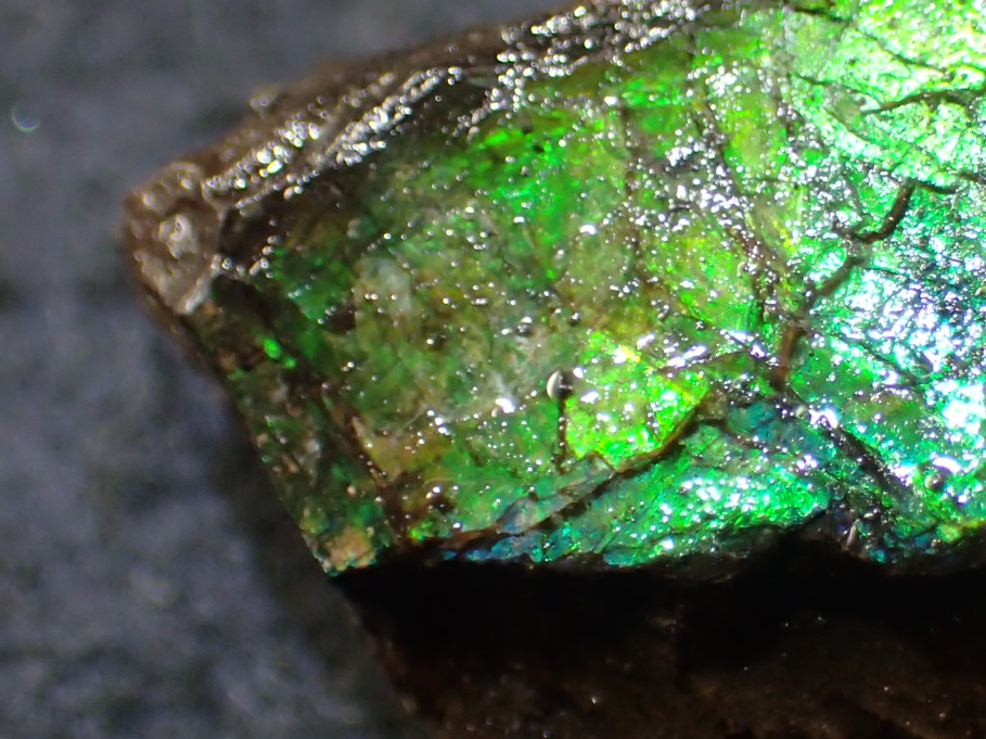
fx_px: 3189
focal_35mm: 112
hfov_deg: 17.4
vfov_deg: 13.2
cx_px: 791
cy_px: 301
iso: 400
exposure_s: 1/200
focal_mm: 9.61
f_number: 3.4
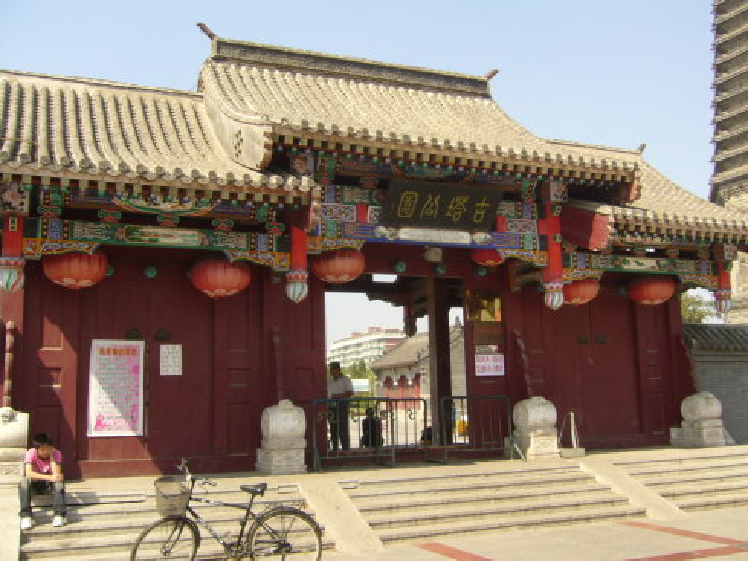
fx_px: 756
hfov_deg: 52.6
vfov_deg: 40.7
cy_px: 280
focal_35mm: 35
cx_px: 374
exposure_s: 1/160
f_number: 5.6
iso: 80
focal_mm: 5.8
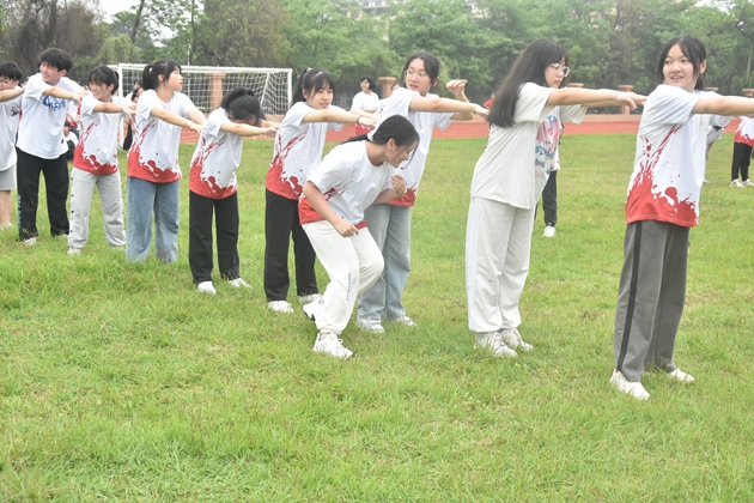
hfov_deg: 38.9
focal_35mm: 51
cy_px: 252
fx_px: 1068
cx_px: 377
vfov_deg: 26.5
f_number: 6.3
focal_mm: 34
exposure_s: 1/800
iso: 1600
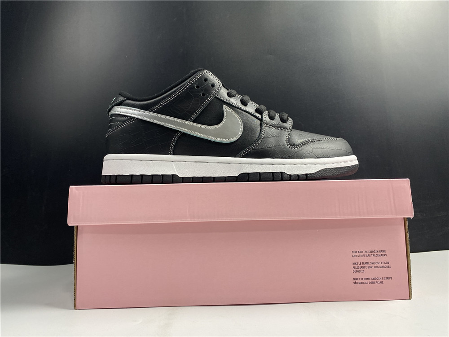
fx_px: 337
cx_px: 224
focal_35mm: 26
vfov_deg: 53.1
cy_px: 168
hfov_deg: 67.3
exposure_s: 1/100
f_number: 1.8
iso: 64
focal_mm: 4.25
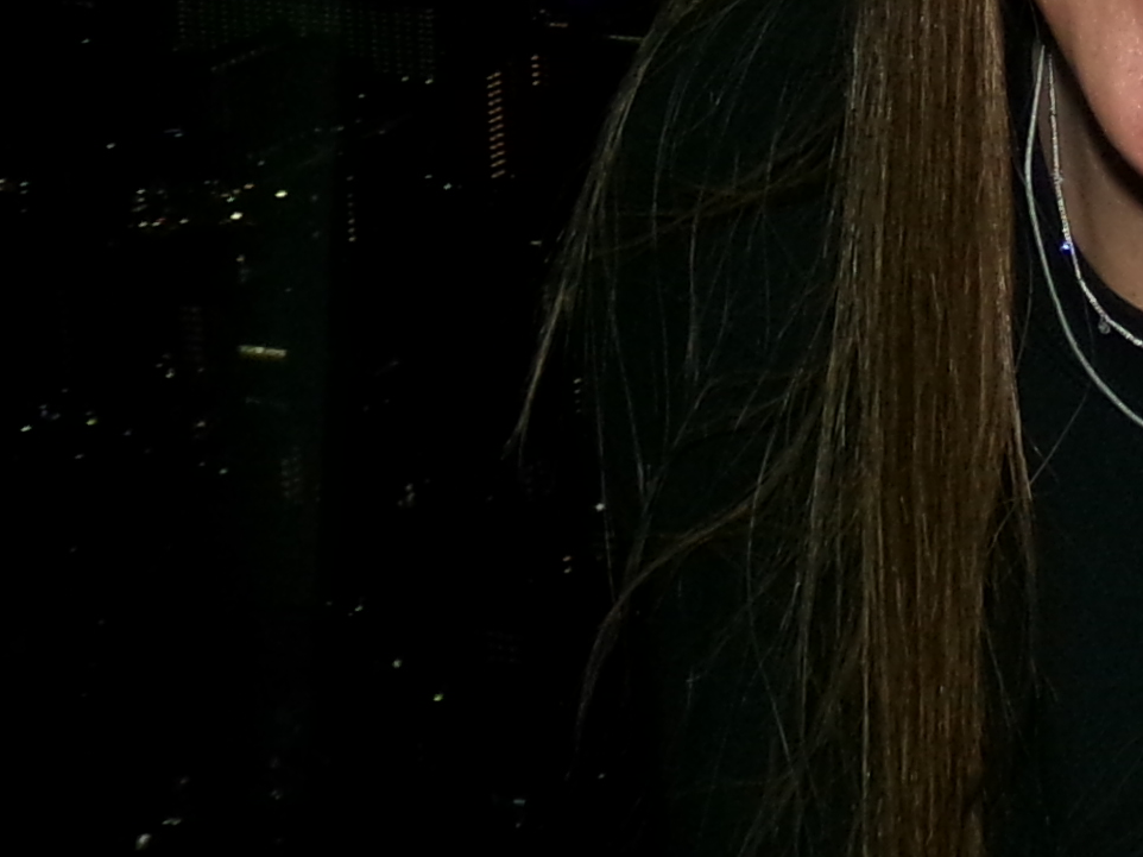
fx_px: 3796
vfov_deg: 12.4
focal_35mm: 115
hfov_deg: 16.3
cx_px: 1425
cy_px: -289
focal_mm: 4.3
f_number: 3.7
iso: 200
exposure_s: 1/34
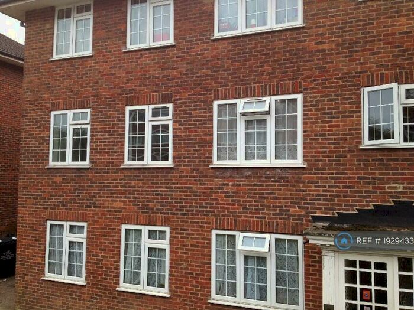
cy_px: 155
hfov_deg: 52.6
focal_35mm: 35
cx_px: 207
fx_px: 419
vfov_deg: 40.7
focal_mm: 4.28
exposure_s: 1/207
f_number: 2.4
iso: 50
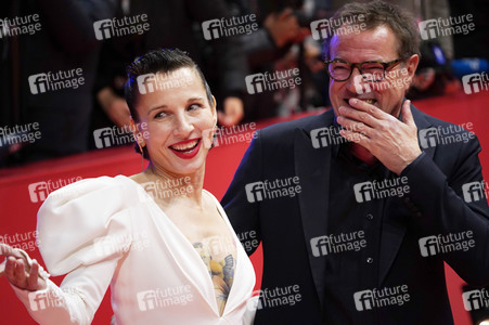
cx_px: 244
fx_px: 2715
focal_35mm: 200
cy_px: 162
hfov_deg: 10.3
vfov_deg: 6.9
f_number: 5.6
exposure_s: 1/320
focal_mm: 200
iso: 3200
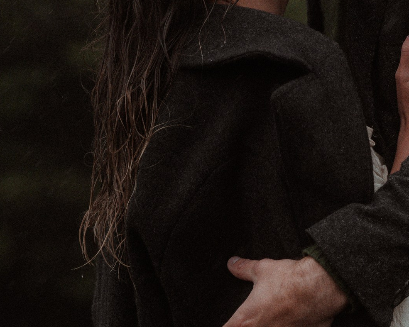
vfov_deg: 3.1
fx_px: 5980
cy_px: 203
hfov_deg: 3.9
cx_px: 366
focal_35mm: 494
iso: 500
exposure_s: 1/500
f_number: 4
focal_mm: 135
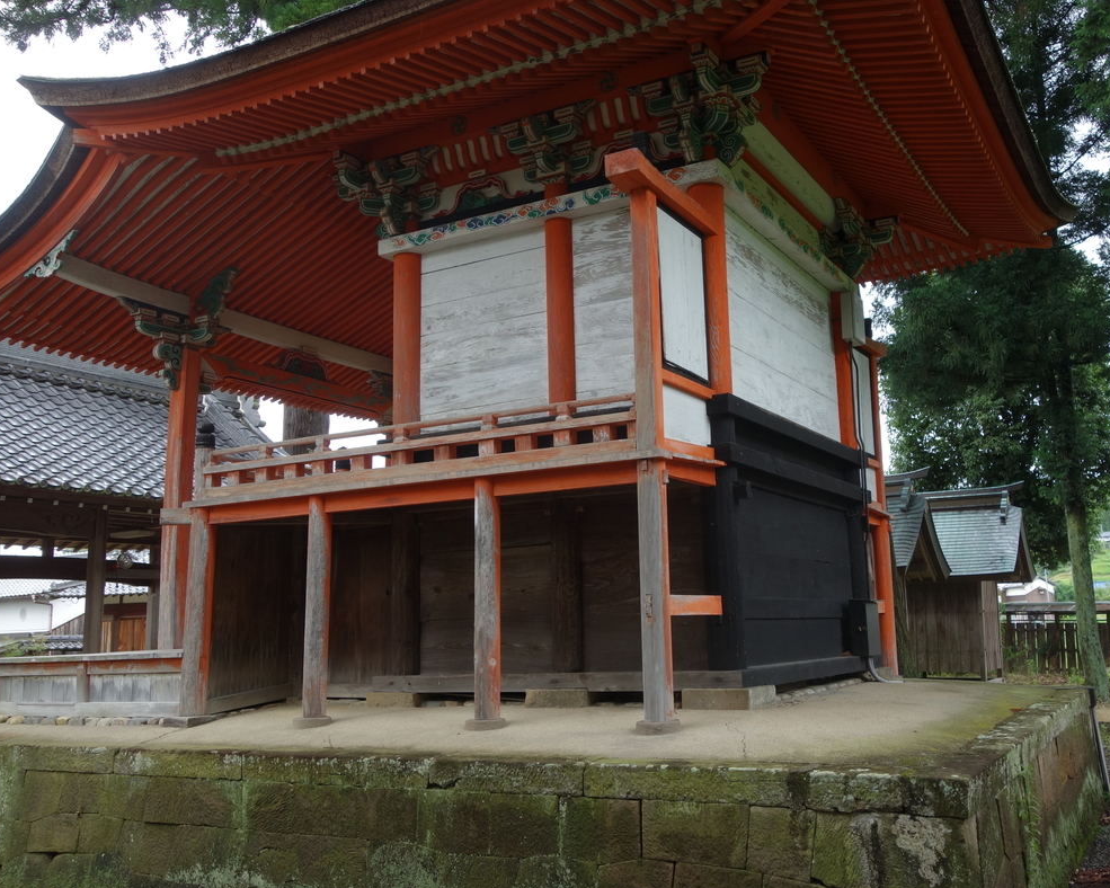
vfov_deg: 45.8
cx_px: 664
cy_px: 442
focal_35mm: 32
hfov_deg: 55.3
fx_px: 1051
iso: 125
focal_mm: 10.4
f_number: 4
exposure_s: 1/100
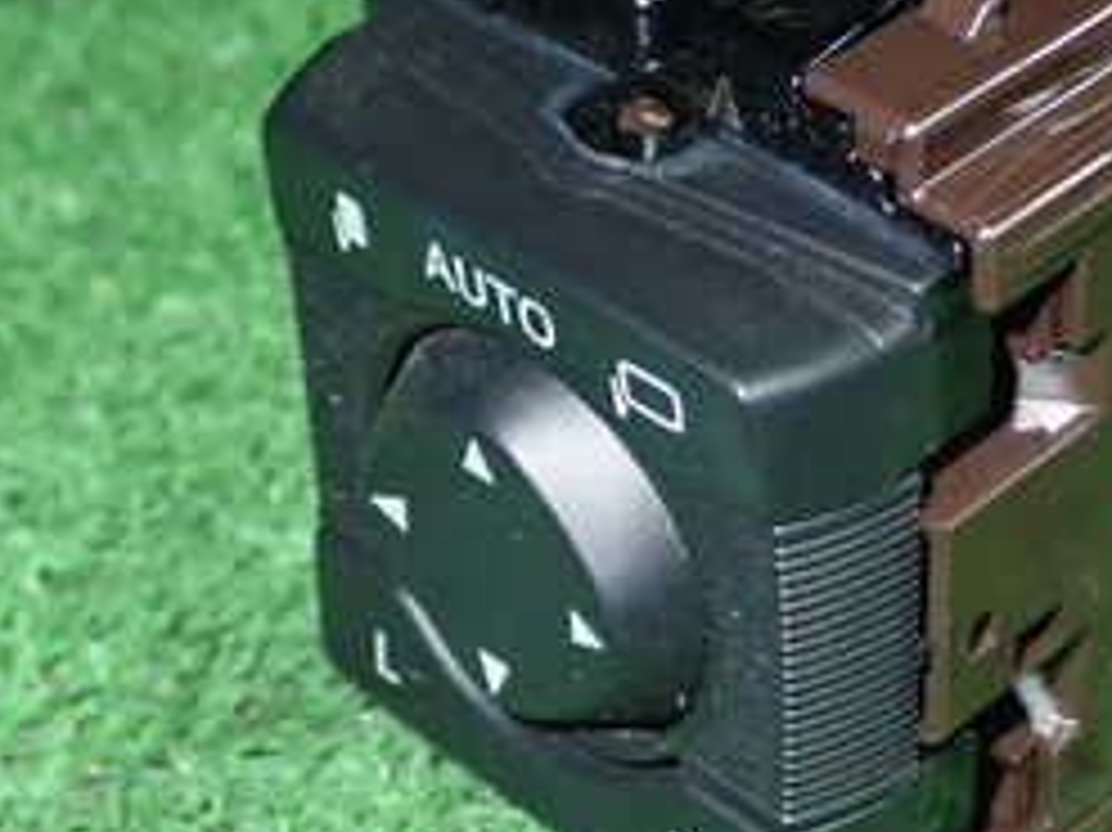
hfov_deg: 18.2
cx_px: 864
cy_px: 328
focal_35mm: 107
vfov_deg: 13.8
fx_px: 3436
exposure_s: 1/40
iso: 800
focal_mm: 7.84
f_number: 9
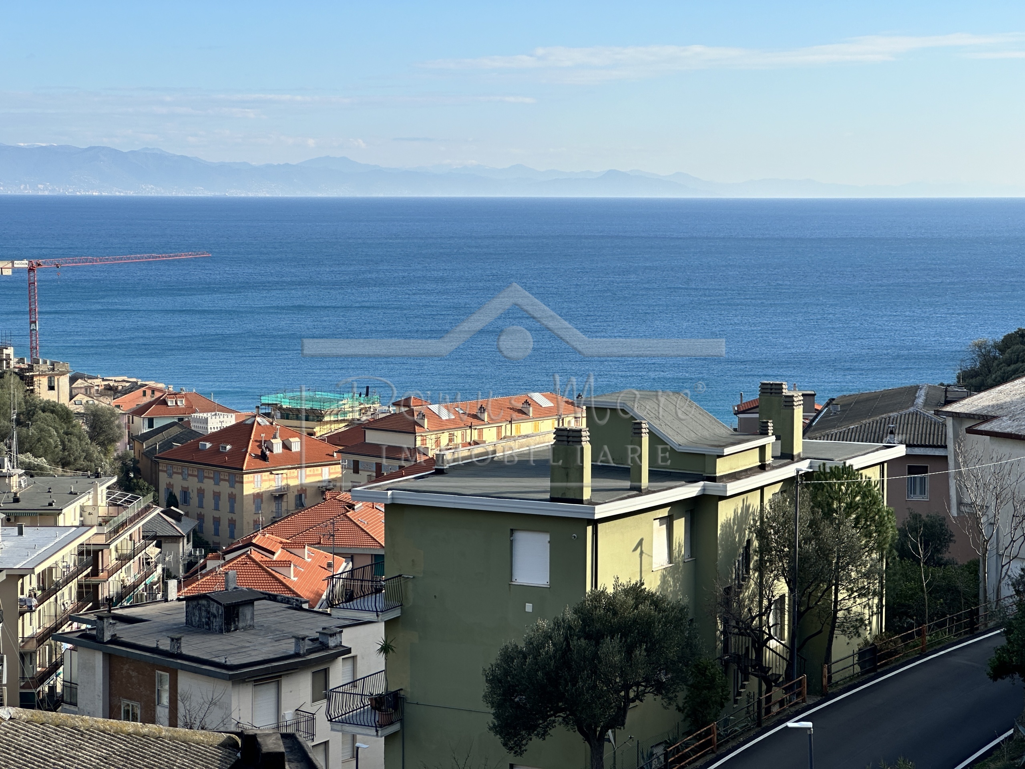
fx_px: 2280
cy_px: 384
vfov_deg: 19.1
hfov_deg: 25.3
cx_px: 512
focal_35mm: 77
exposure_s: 1/633
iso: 32
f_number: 2.8
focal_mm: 9
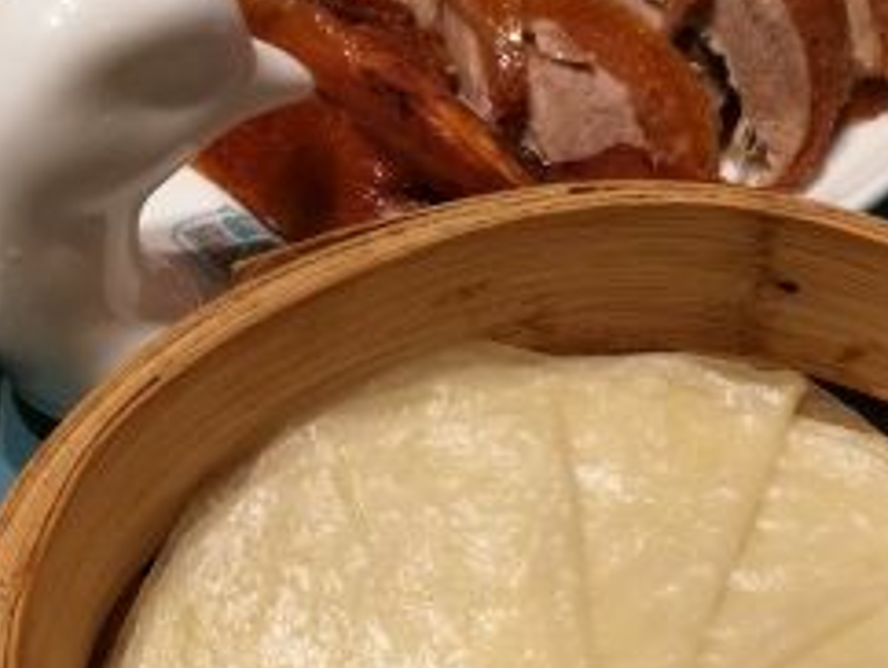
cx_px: 308
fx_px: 2003
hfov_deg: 24.9
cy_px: 527
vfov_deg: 18.8
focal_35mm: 78
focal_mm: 4.5
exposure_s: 1/40
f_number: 2.2
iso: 160
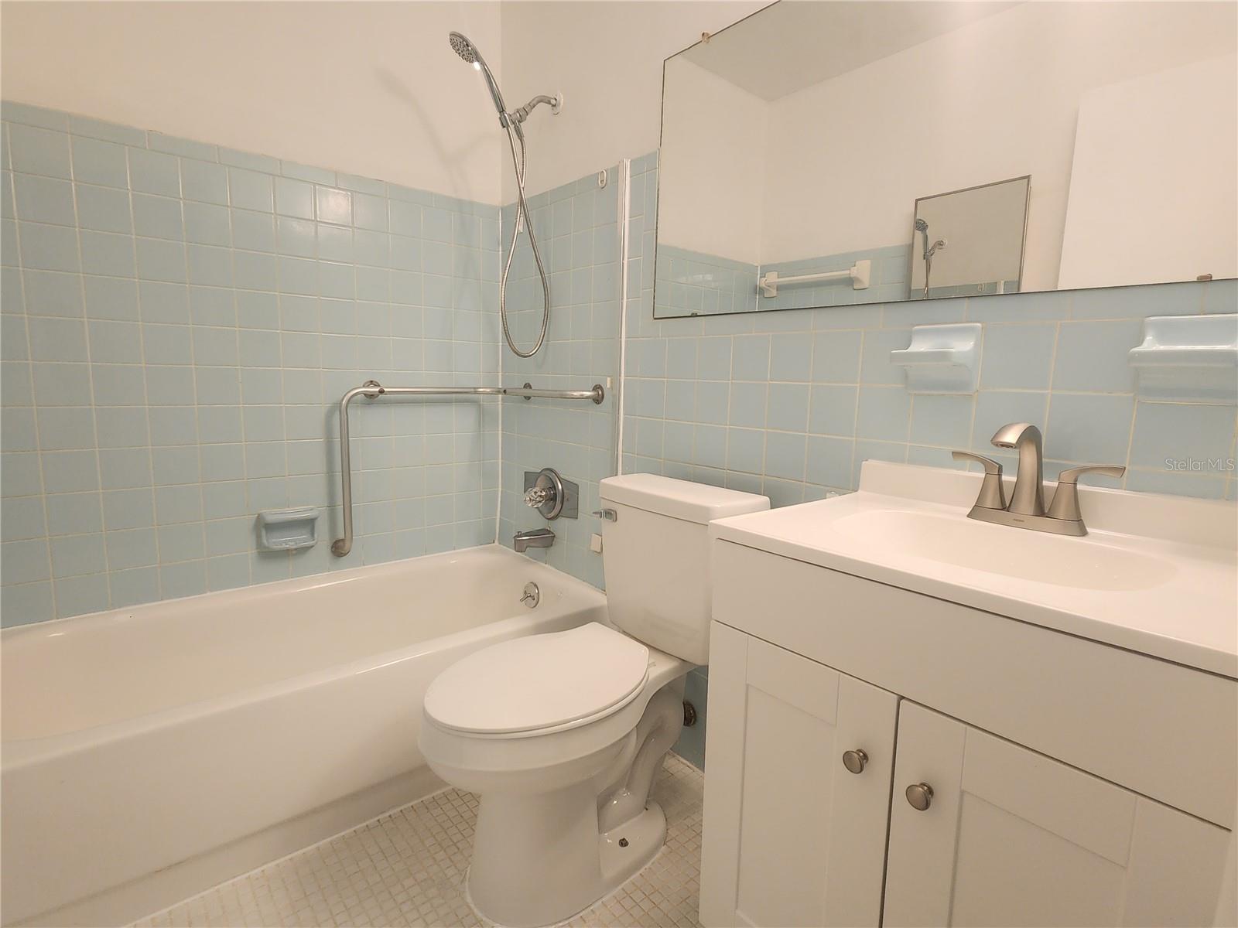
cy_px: 464
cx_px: 619
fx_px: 465
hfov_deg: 106.2
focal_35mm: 13
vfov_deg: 89.9
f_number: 2.2
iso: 160
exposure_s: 1/60
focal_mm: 2.2
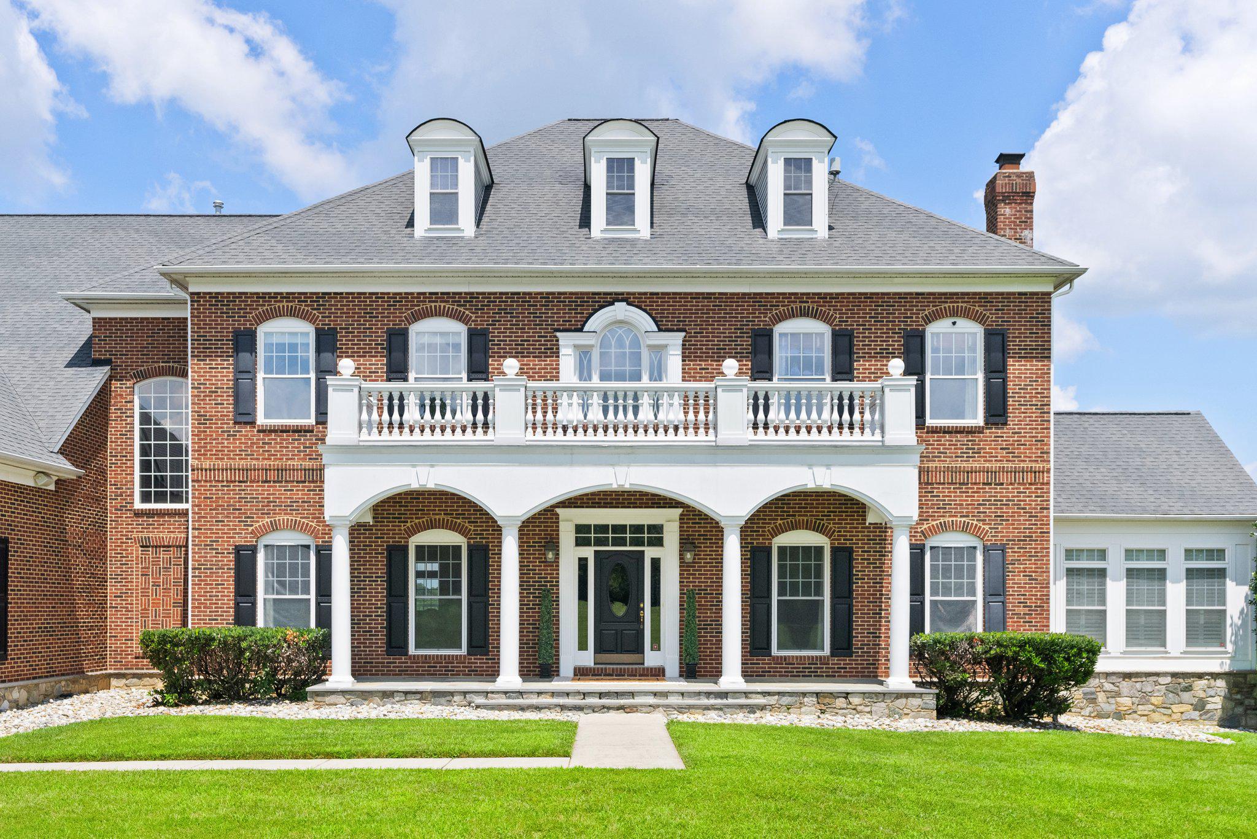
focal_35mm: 33
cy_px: 420
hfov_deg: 57.2
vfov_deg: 40.0
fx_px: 1153
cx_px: 628
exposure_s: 1/2000
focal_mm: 33
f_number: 8
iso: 640
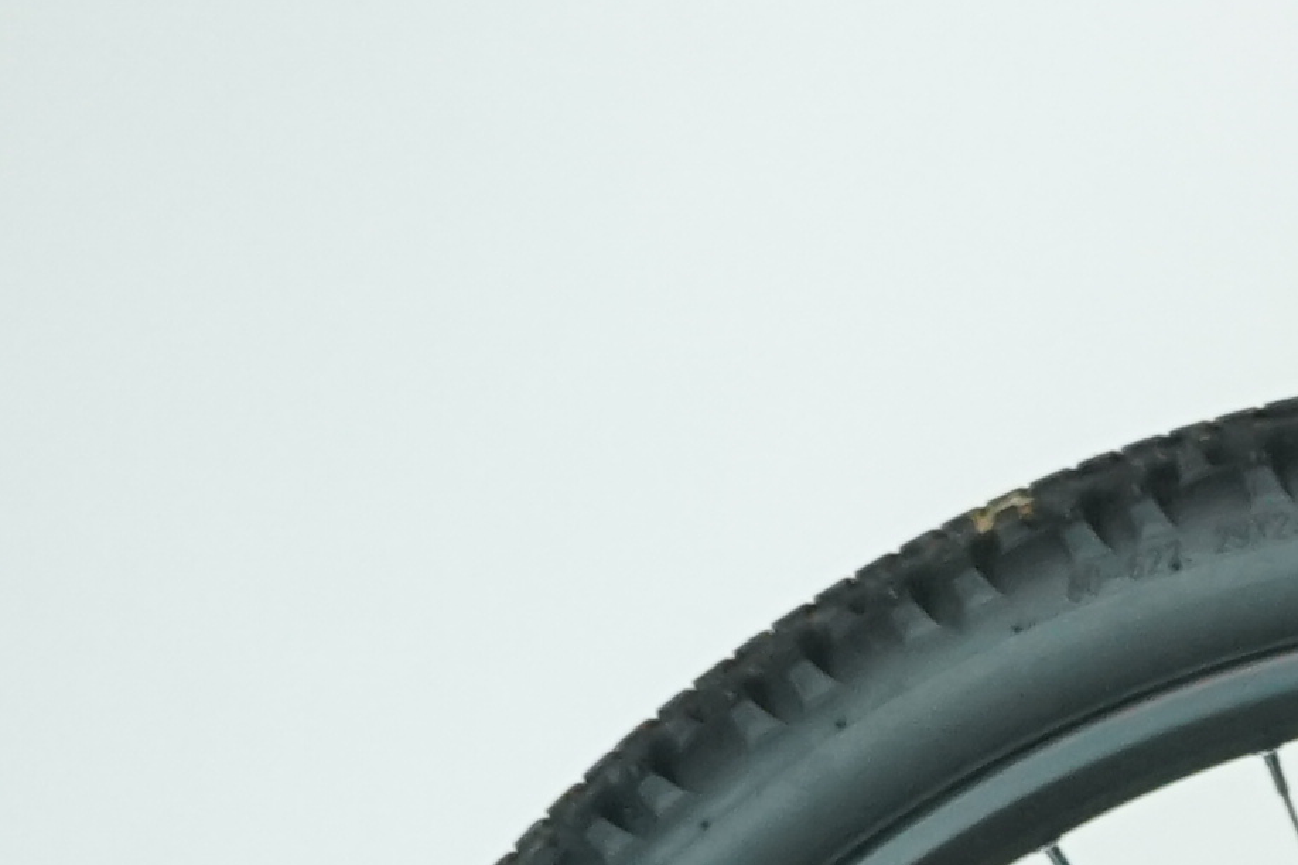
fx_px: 15791
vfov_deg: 3.1
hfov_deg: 4.5
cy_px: 1020
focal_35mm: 438
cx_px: 4228
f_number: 5.6
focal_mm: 67
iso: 1600
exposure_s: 1/200
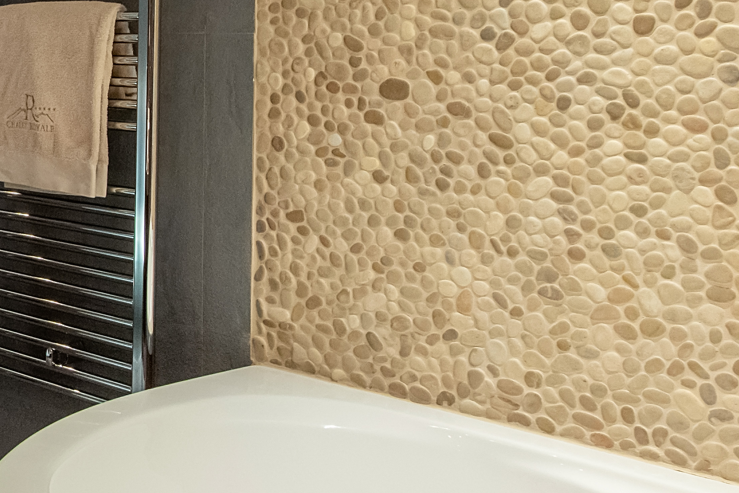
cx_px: -355
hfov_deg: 25.5
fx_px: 1232
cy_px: 71
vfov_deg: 22.2
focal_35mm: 60
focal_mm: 16
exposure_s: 1/8
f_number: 8
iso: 1250
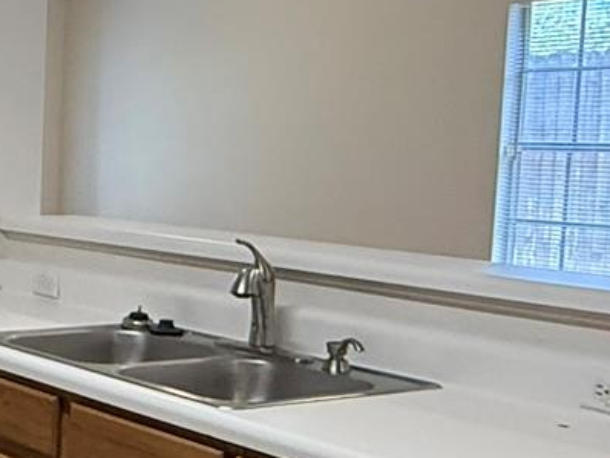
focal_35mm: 72
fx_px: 1270
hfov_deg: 23.8
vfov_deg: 20.5
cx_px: -181
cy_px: 247
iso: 320
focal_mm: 2.22
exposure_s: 1/120
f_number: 2.2
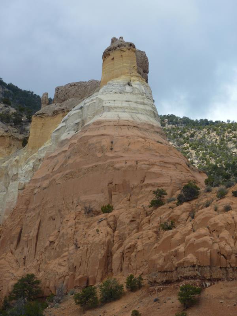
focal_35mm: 169
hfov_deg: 8.8
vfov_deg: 11.7
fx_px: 1543
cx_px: 118
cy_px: 158
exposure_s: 1/500
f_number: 5
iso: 80
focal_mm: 27.8
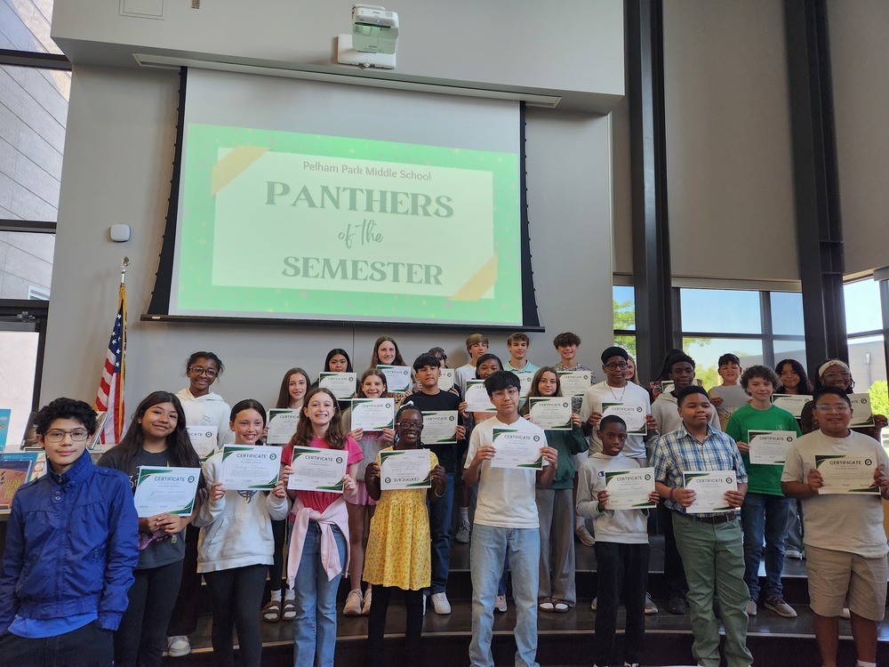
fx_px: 591
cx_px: 444
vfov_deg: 58.9
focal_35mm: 23
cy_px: 334
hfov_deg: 73.9
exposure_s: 1/120
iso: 320
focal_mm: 5.4
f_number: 1.8
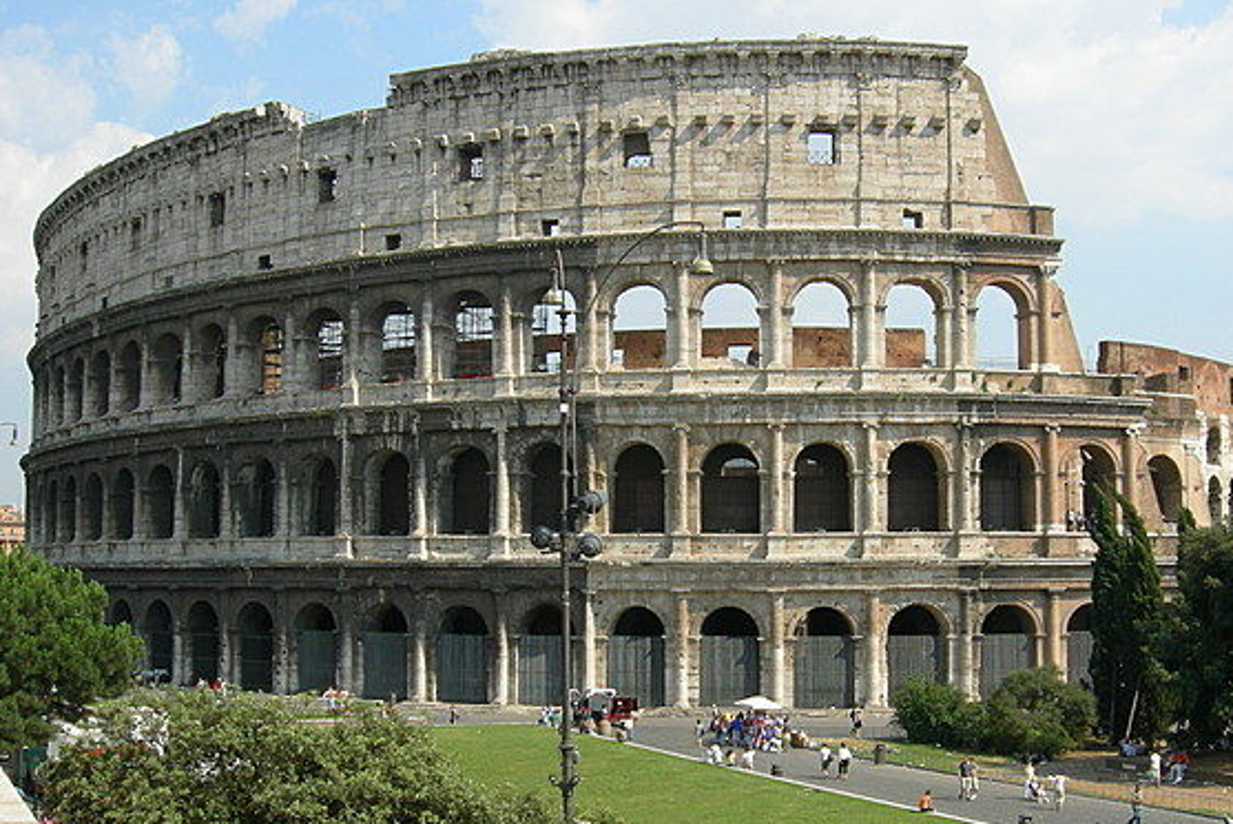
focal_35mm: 43
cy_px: 452
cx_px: 688
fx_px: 1473
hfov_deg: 45.3
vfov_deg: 31.2
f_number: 7.6
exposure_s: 1/152
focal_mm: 7.5
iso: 64
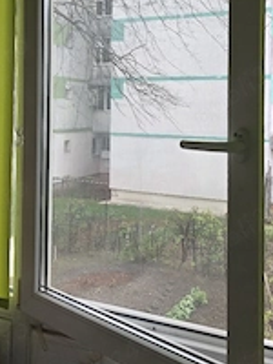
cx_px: 147
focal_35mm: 46
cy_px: 104
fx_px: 484
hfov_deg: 31.5
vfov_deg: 40.4
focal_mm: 6.3
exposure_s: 1/182
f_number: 1.7
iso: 50
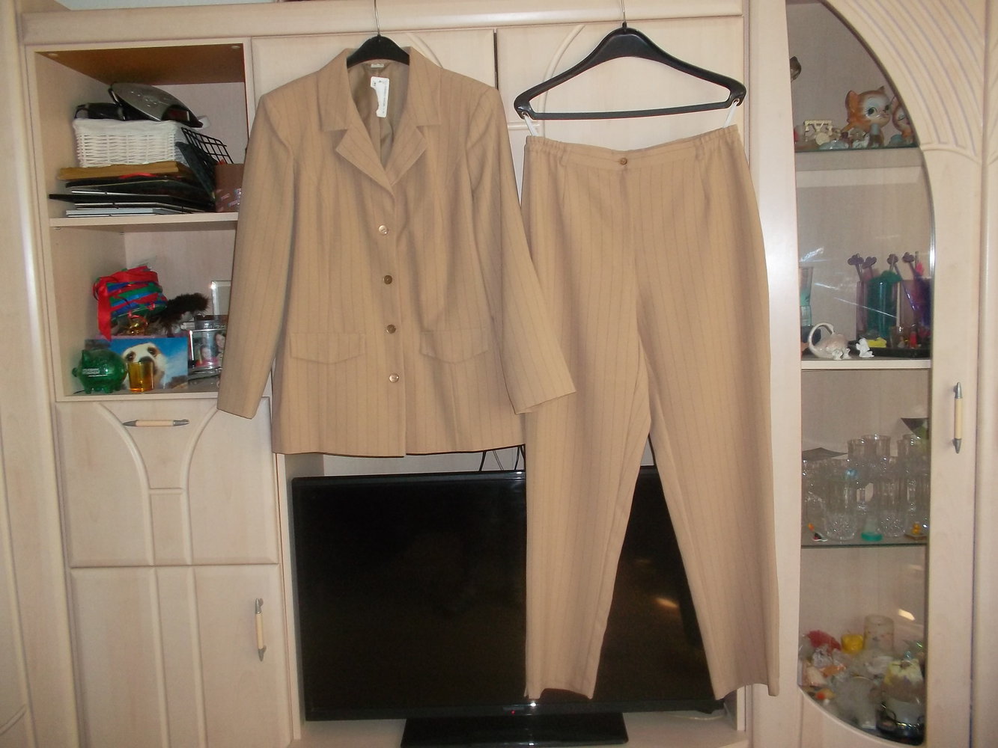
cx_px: 499
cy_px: 374
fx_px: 807
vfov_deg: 49.8
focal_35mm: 28
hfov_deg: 63.4
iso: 200
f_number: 3.3
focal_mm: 4.1
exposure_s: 1/45
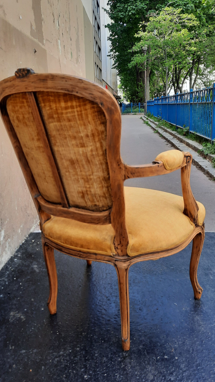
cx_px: 110
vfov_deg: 62.5
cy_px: 176
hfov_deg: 37.8
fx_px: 314
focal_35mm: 31
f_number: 2
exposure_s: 1/134
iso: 32
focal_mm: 4.6
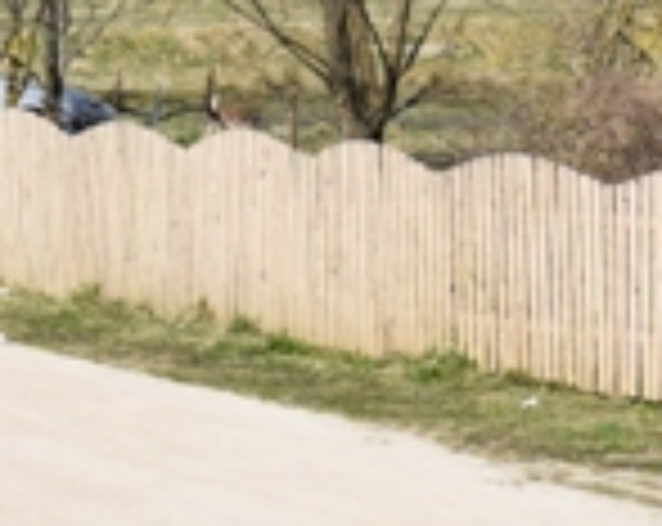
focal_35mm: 269
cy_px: -124
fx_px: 5251
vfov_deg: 5.7
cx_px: 1765
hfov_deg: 6.7
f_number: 10
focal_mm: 35
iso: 200
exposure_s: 1/400
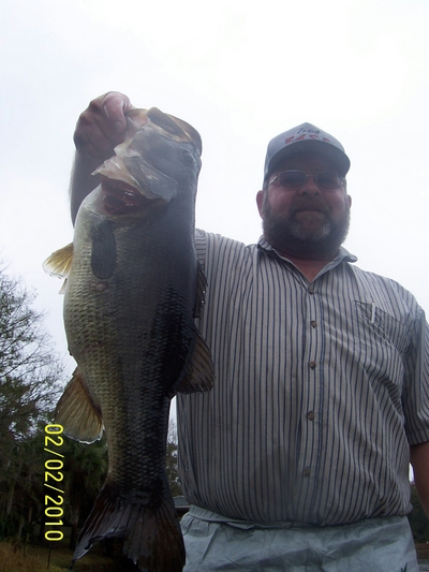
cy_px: 286
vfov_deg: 50.1
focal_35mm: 37
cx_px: 214
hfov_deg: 38.7
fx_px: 611
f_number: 5.6
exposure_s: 1/180
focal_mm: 5.6
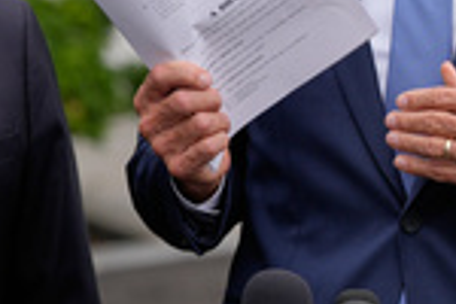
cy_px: 23
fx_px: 5218
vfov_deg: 3.3
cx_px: 398
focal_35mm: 412
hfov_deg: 5.0
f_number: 3.5
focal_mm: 121
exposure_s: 1/640
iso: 250
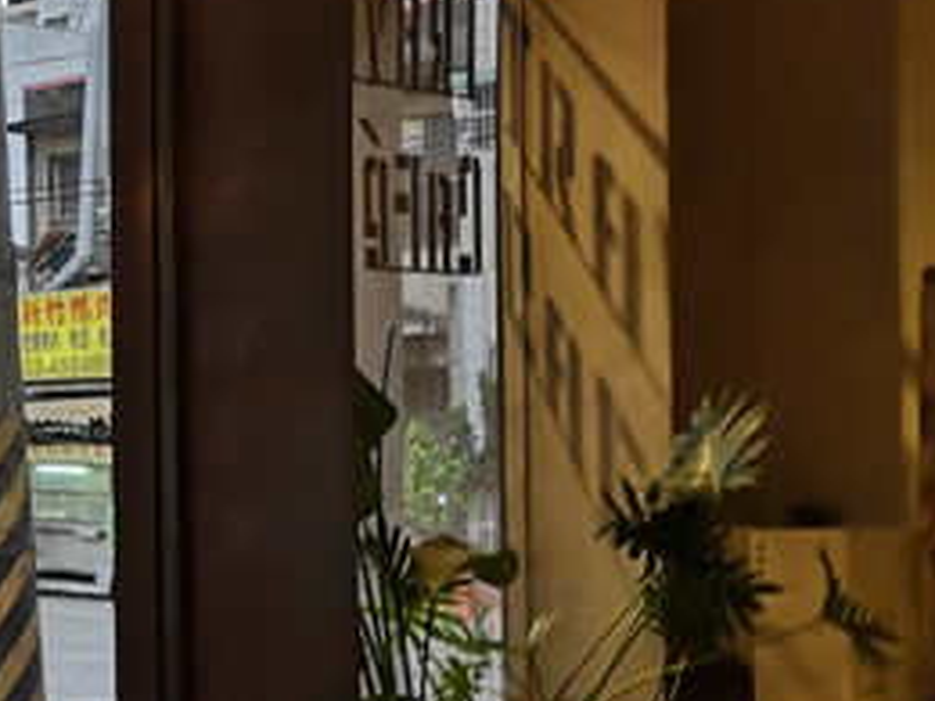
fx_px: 2242
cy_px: 392
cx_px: -22
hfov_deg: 22.6
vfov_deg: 17.8
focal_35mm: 83
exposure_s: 1/60
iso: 125
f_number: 1.8
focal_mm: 3.95
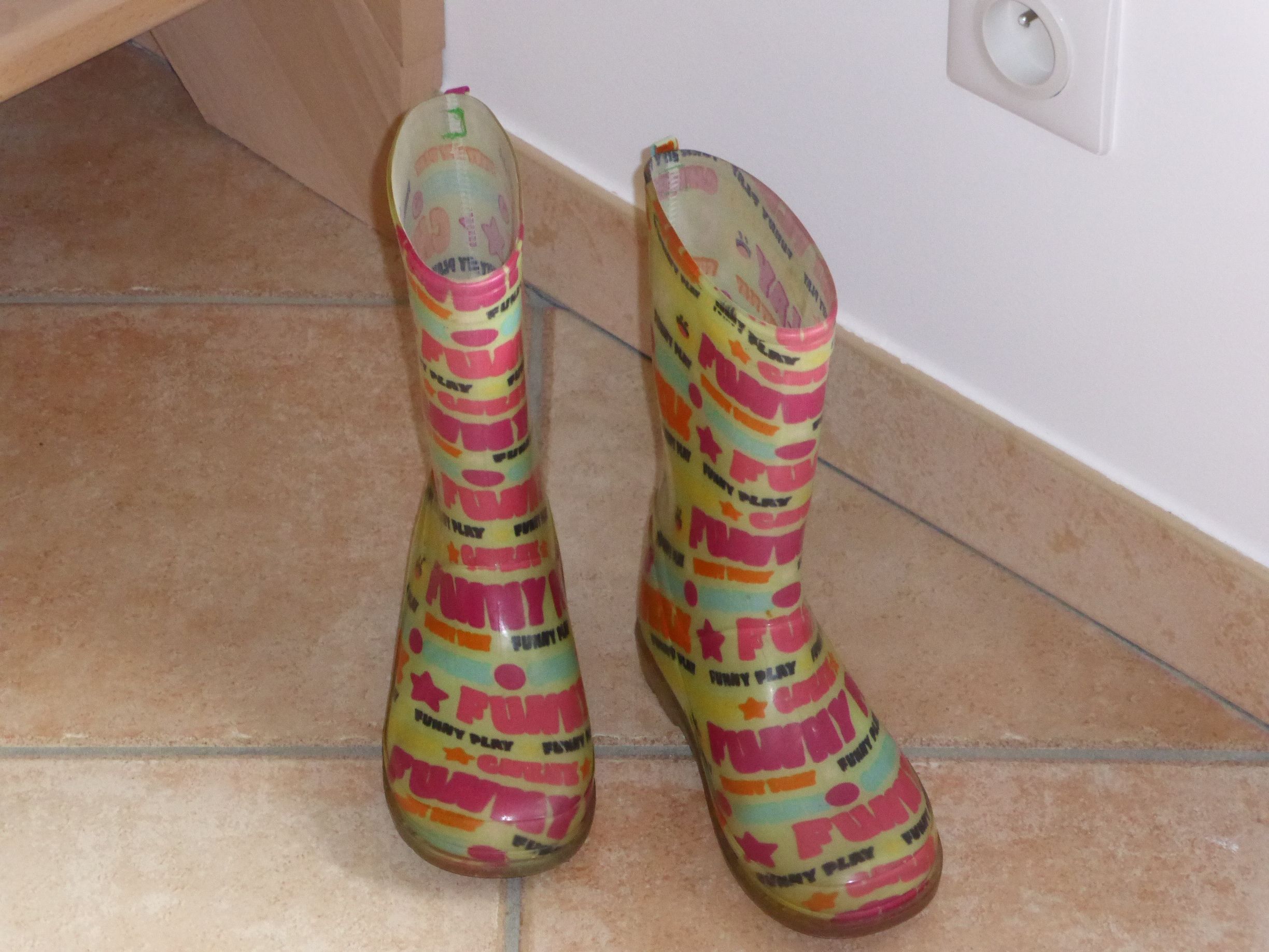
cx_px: 634
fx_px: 4472
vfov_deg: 12.1
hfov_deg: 16.1
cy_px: 476
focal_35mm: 122
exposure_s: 1/60
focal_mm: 21.8
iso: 800
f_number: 5.4
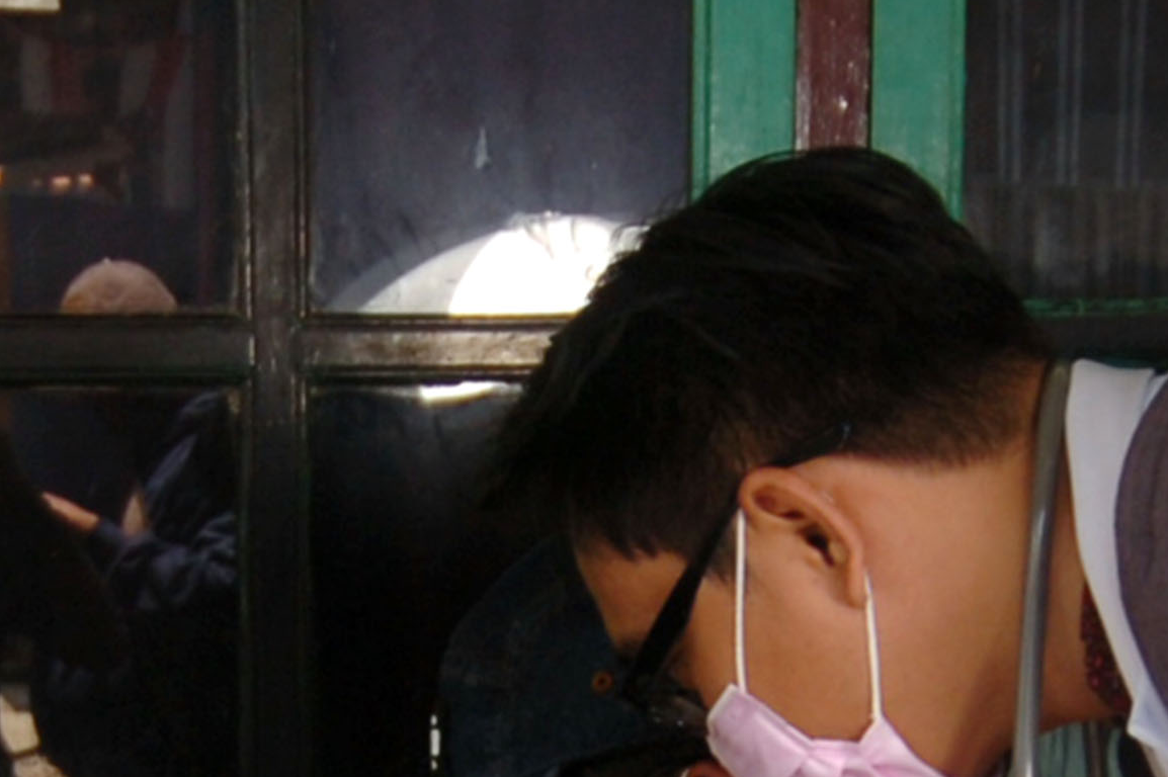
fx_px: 3372
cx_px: 428
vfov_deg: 12.5
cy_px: 1181
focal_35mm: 104
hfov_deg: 19.6
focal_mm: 20
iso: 400
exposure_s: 1/125
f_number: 4
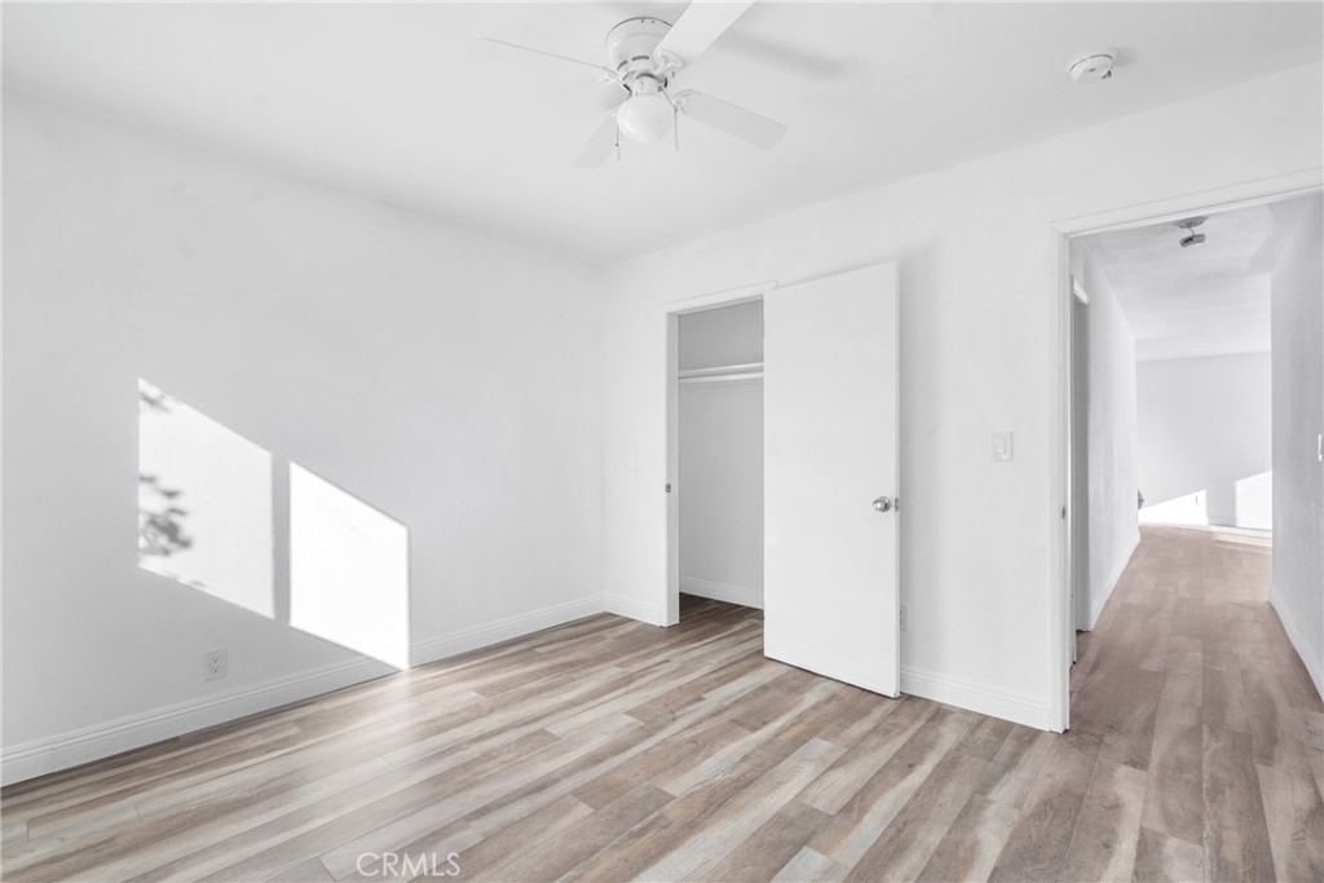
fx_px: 588
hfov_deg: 96.7
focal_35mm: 16
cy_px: 442
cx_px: 662
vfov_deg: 73.8
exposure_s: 1/8
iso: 400
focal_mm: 16
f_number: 8
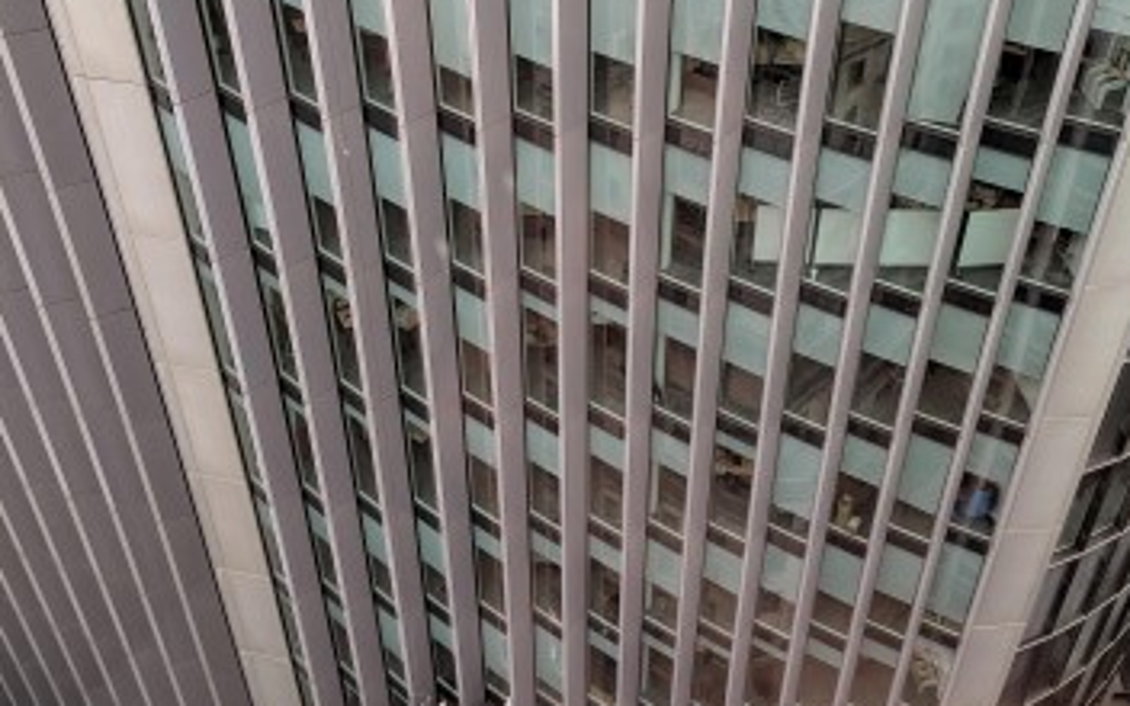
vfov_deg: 32.2
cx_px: 575
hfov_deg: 50.4
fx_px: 1201
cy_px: 183
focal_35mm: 39
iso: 58
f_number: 1.8
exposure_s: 1/331
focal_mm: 4.44
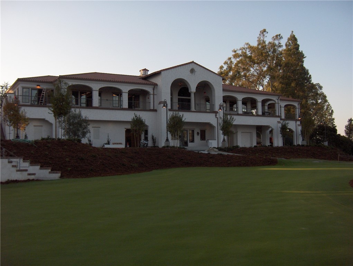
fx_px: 398
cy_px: 133
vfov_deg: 36.9
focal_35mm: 39
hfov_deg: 47.8
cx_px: 176
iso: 100
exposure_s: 1/730
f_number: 2.8
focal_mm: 8
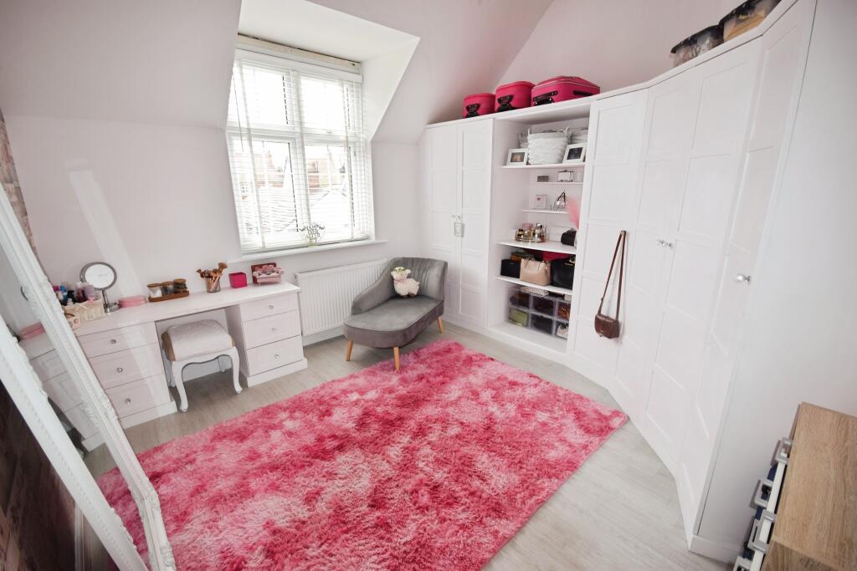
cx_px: 428
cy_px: 286
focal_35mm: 15
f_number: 5.6
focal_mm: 10
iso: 320
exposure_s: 1/125
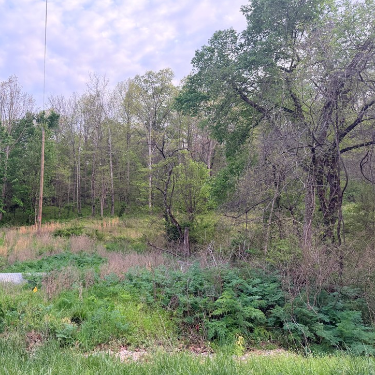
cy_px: 188
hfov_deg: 52.6
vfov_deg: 54.0
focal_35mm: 30
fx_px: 368
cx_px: 114
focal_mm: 6.76
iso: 100
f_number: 1.78
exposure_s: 1/188
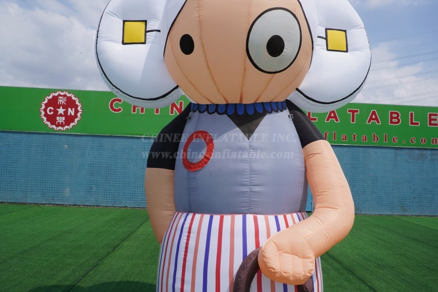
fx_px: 292
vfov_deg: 53.1
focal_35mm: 24
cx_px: 219
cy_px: 146
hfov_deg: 73.7
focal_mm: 16
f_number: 8
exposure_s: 1/400
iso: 100
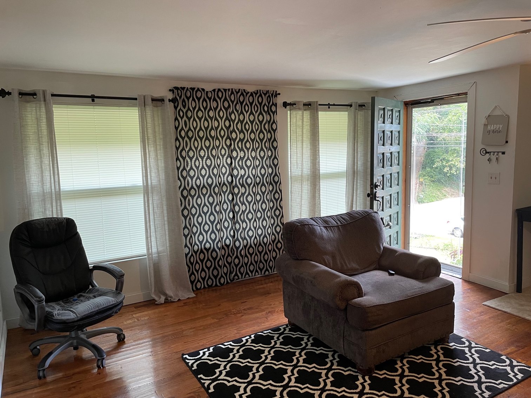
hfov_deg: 67.3
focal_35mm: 26
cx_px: 266
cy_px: 199
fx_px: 399
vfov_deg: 53.1
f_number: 1.6
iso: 125
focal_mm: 4.2
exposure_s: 1/60
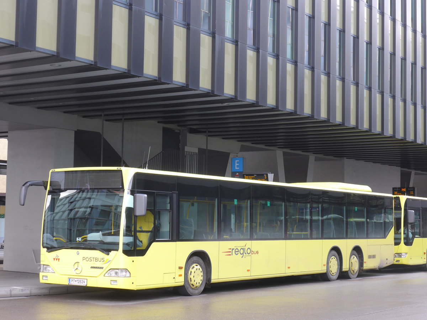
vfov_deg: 21.0
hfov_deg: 27.8
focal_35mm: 70
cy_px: 160
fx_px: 863
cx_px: 214
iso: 160
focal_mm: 14.2
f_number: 4.1
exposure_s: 1/80
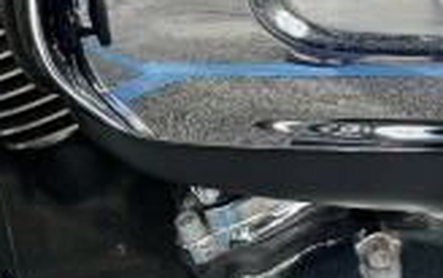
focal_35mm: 165
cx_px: 331
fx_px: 1995
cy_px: 97
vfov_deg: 8.0
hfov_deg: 12.6
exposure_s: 1/2000
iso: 100
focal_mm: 6.76
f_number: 1.78
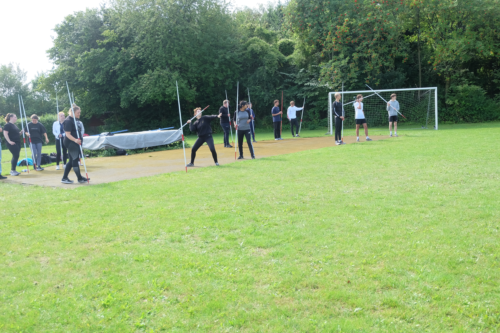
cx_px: 250
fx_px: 528
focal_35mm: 38
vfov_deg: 35.1
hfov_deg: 50.7
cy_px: 166
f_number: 5
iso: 400
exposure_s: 1/420
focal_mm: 25.6
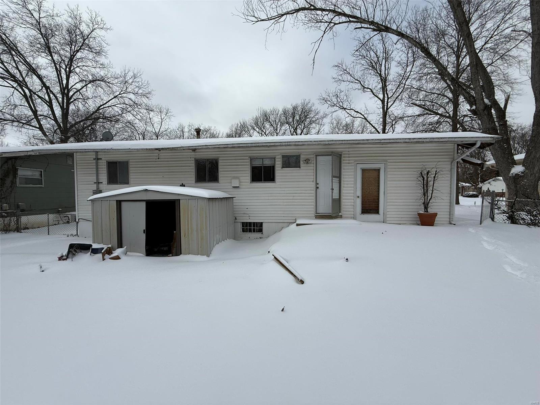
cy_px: 202
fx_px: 218
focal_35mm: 14
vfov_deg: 85.7
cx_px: 270
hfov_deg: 102.1
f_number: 2.2
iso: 50
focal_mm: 2.22
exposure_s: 1/3460
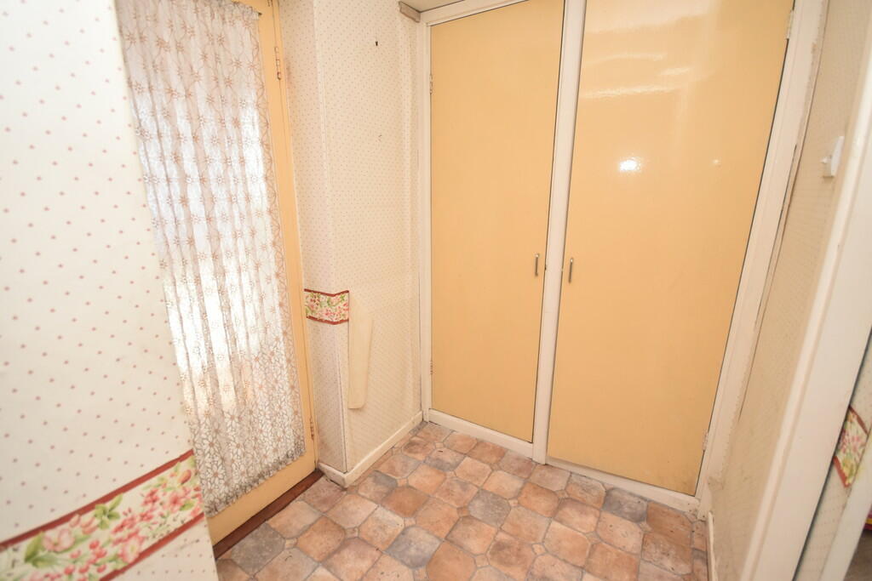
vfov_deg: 77.3
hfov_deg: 100.4
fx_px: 363
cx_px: 436
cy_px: 290
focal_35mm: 15
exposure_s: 1/200
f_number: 5
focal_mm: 10
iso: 800
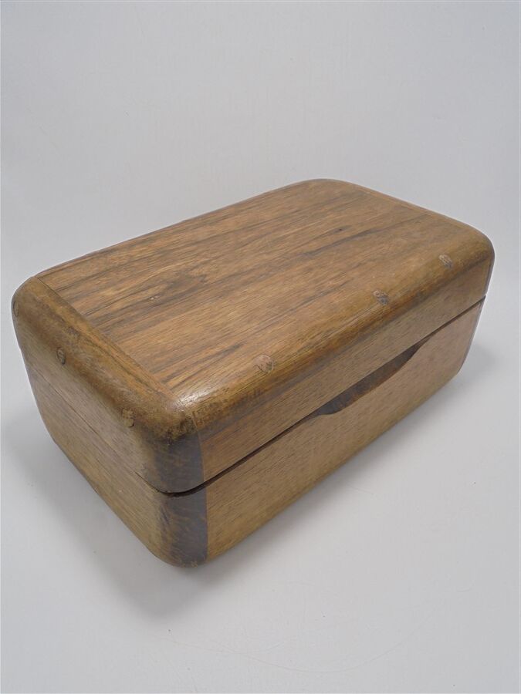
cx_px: 260
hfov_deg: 48.2
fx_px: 582
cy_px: 347
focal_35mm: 29
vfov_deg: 61.7
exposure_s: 1/60
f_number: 3.7
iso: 100
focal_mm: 5.3
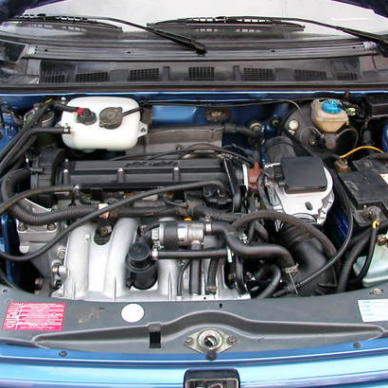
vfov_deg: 33.4
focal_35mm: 51
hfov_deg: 33.3
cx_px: 220
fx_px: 647
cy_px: 206
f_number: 2.7
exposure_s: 1/154
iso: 100
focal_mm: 5.6
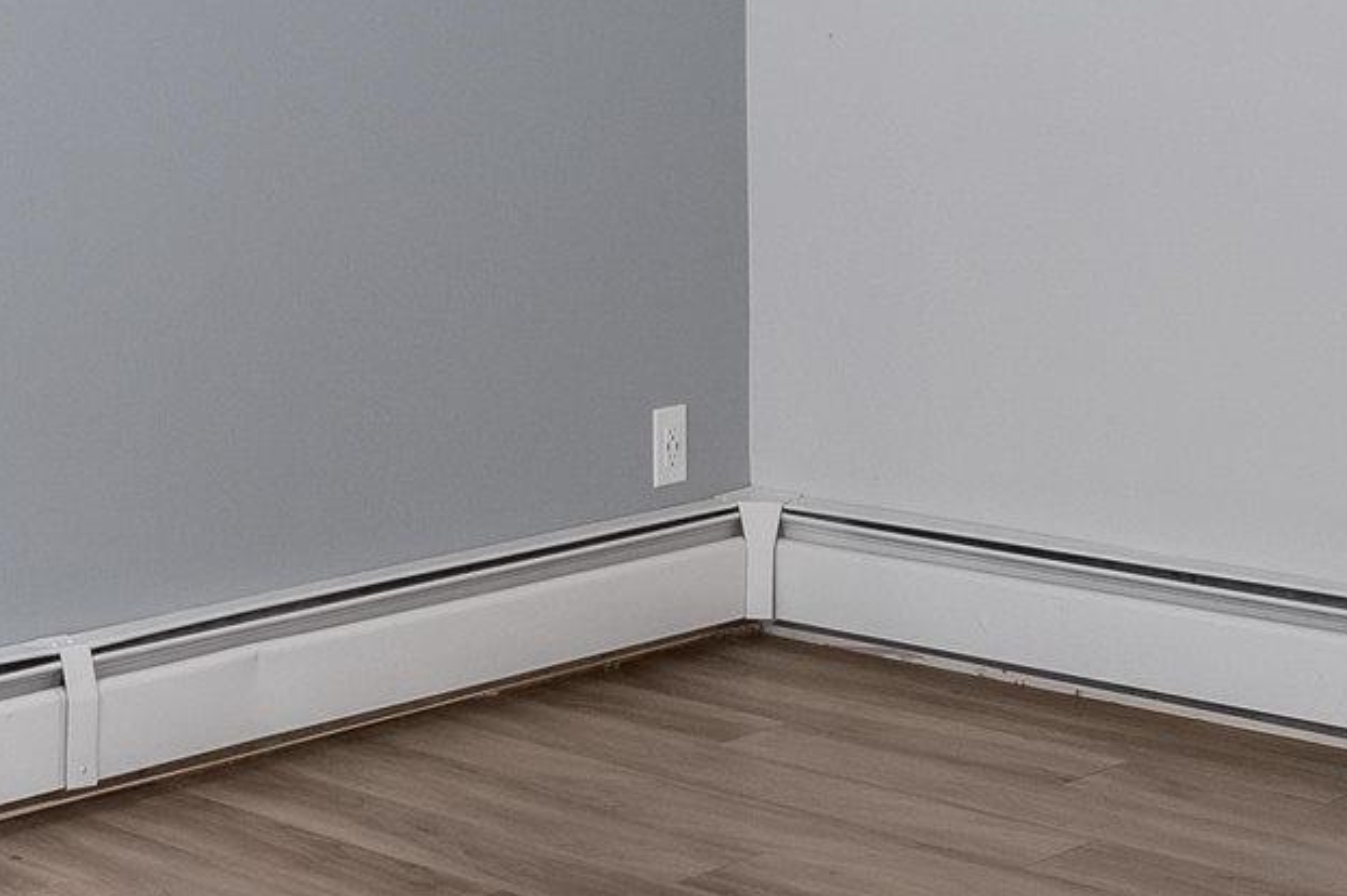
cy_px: 13
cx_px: 119
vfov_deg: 15.9
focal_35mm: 84
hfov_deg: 23.5
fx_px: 3141
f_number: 8
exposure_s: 1/1.43
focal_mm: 11.5
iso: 400
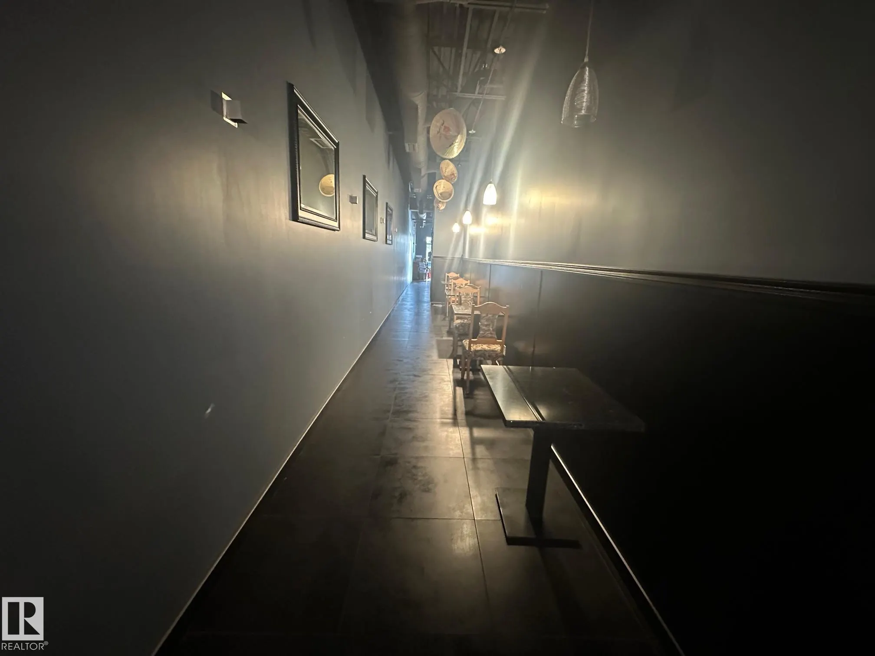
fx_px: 354
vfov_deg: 85.7
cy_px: 328
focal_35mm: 14
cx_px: 438
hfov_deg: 102.1
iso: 1000
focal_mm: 2.22
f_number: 2.2
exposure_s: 1/40
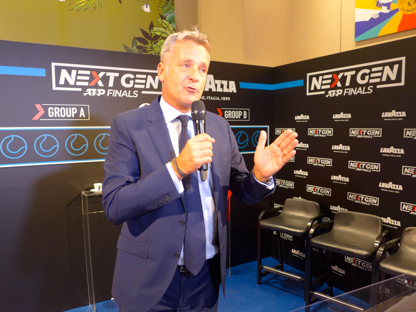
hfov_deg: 63.4
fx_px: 336
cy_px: 156
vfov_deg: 49.7
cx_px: 208
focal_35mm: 28
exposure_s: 1/25
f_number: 1.5
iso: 80
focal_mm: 5.5
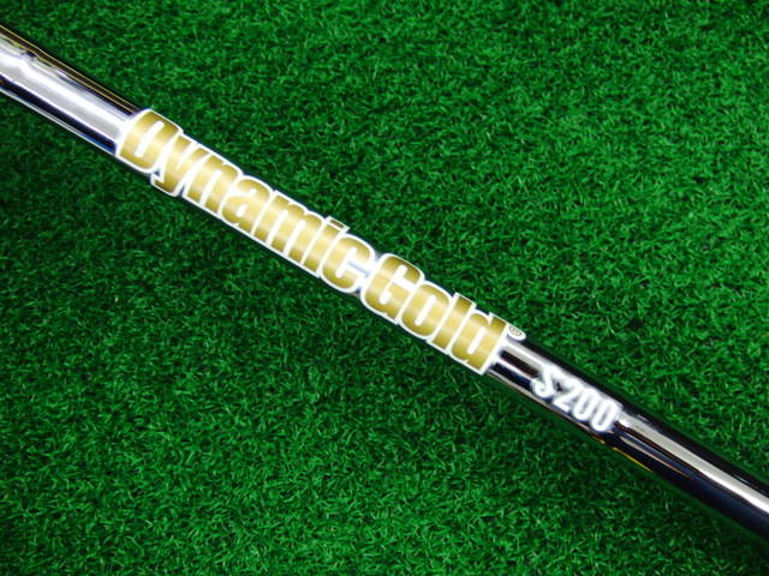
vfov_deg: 38.7
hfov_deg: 50.1
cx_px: 384
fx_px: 822
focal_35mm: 37
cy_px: 288
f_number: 3.6
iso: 400
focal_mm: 6.42
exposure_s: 1/40
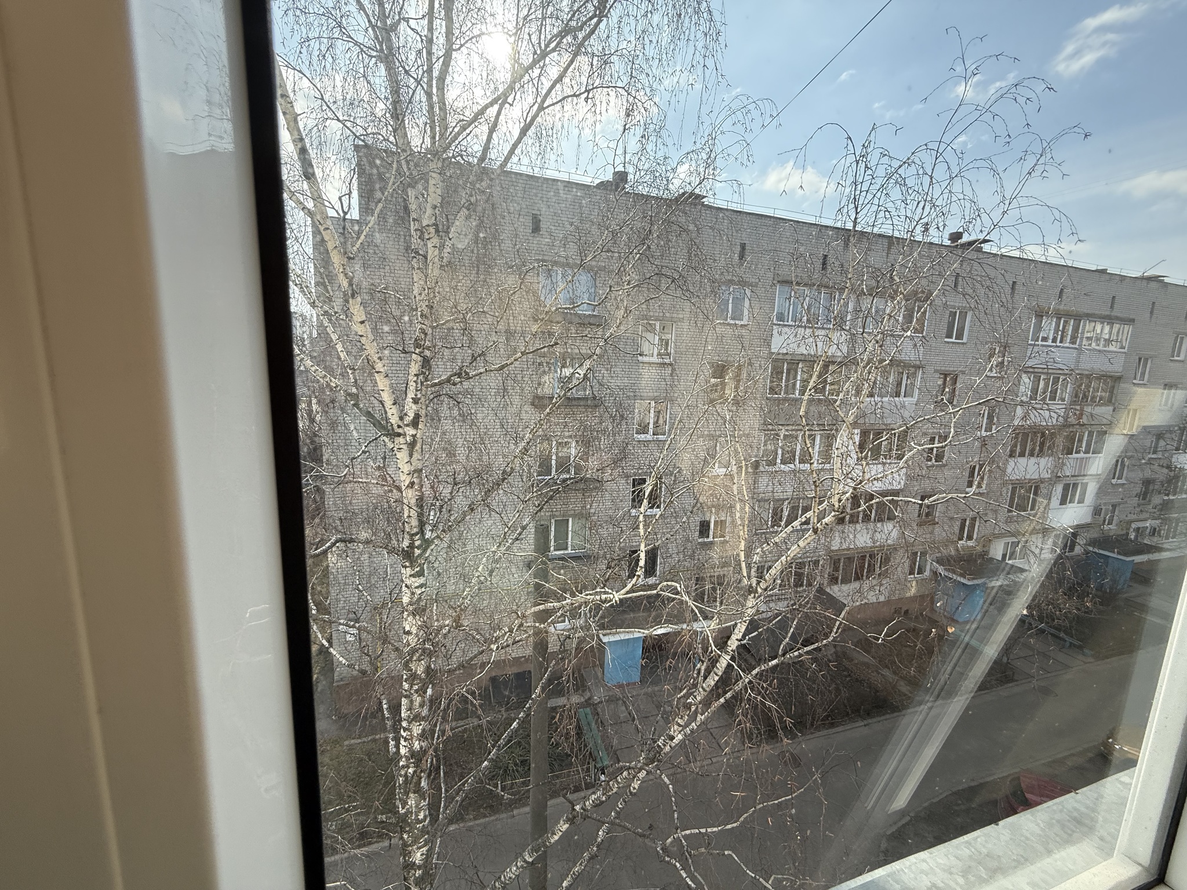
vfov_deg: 85.7
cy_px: 445
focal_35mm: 14
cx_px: 594
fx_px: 480
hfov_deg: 102.1
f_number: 2.2
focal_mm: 2.22
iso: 64
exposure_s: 1/928
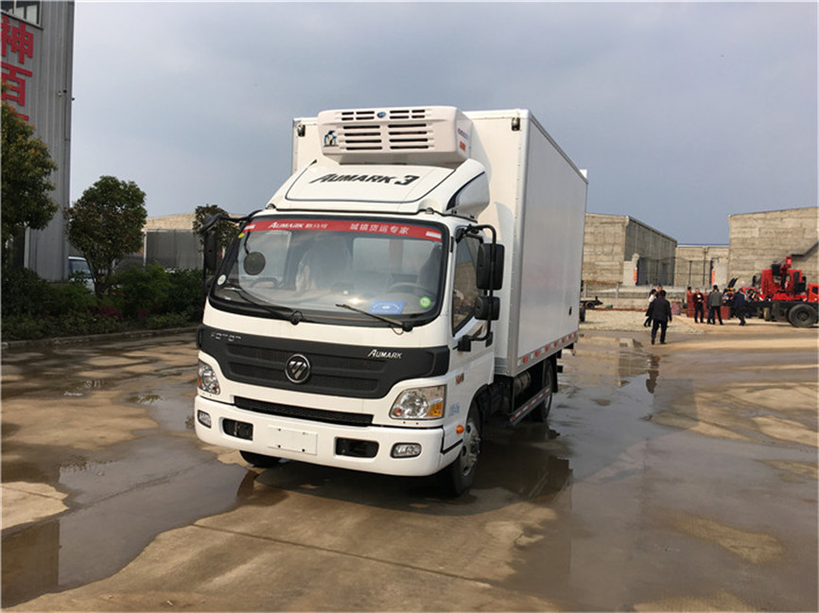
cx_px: 410
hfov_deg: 61.7
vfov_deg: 48.2
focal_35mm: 29
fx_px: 686
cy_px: 306
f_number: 2.2
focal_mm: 4.15
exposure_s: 1/2137
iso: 25
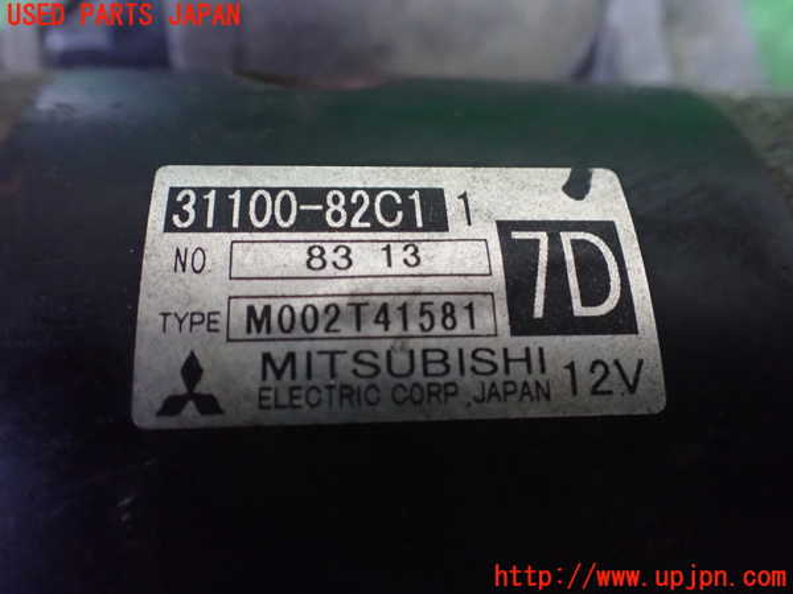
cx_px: 396
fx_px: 687
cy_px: 297
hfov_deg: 60.0
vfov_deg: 46.8
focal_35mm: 30
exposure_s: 1/30
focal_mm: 5.4
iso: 1250
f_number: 2.3
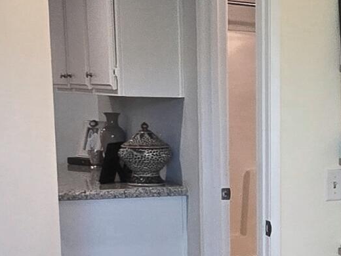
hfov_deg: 23.8
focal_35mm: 75
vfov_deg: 19.2
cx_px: 405
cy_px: 240
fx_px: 739
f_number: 2.2
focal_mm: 2.2
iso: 80
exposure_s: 1/60
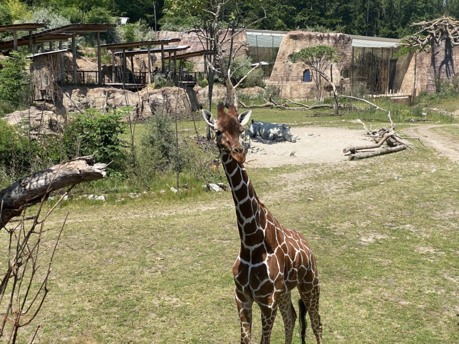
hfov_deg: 36.8
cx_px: 230
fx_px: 690
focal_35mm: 52
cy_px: 172
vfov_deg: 28.0
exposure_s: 1/1229
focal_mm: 6
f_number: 2
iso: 20
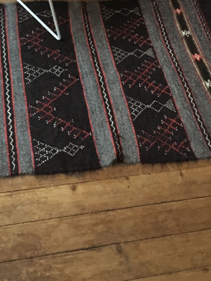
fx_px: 439
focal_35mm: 54
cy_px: 48
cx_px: 81
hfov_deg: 27.0
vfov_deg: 34.2
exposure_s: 1/17
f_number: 2.2
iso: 250
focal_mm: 4.15
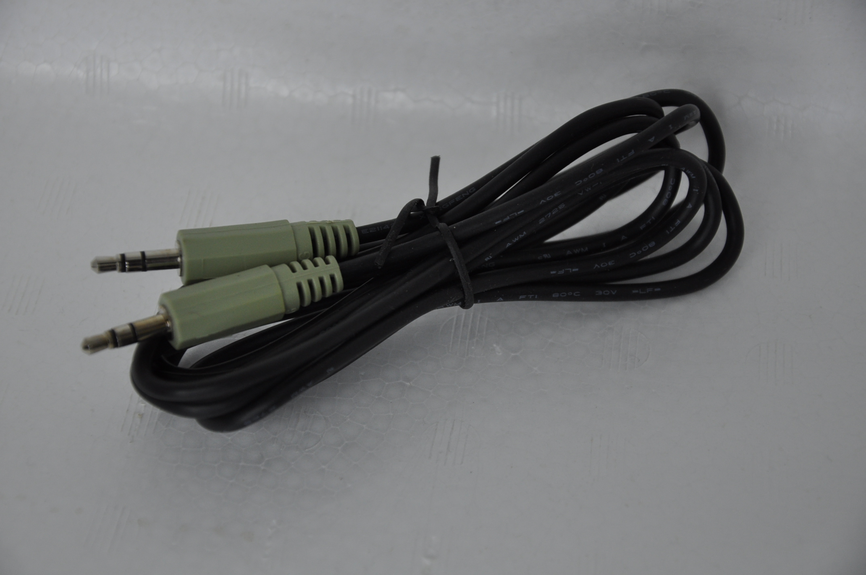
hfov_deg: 17.1
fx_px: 2883
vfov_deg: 11.4
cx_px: 433
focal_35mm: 120
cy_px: 288
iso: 400
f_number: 5.3
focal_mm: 80
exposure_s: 1/60
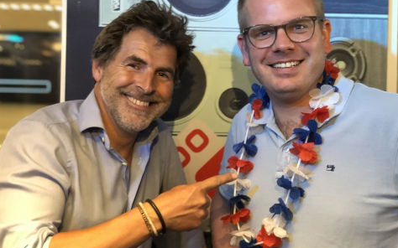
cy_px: 108
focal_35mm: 58
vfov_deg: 22.3
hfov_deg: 35.1
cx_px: 196
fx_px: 629
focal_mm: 6
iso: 200
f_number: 2.4
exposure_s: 1/8
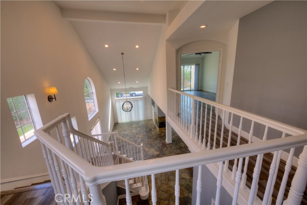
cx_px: 154
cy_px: 102
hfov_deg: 104.3
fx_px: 119
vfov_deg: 81.1
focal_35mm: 14
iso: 64
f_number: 8
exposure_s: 1/8
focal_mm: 14
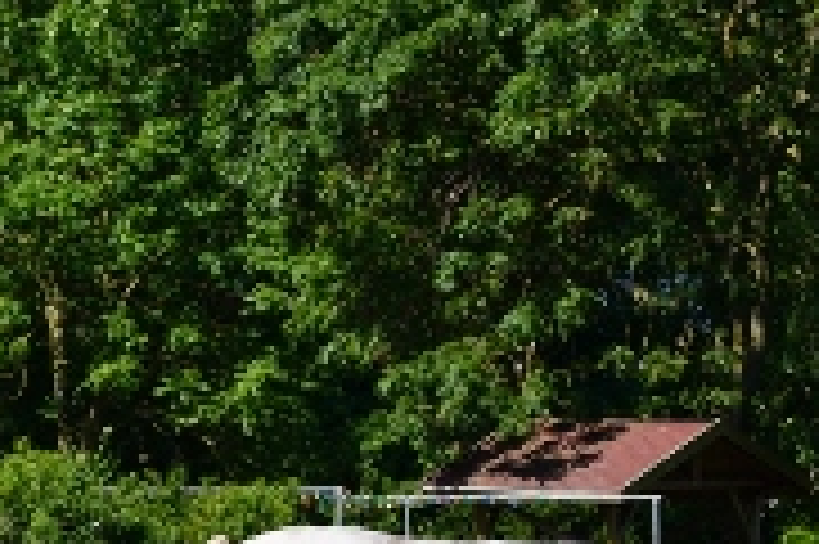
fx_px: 7501
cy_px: 573
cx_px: 14
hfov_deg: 6.2
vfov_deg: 4.2
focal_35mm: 330
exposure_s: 1/200
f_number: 8
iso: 100
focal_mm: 100
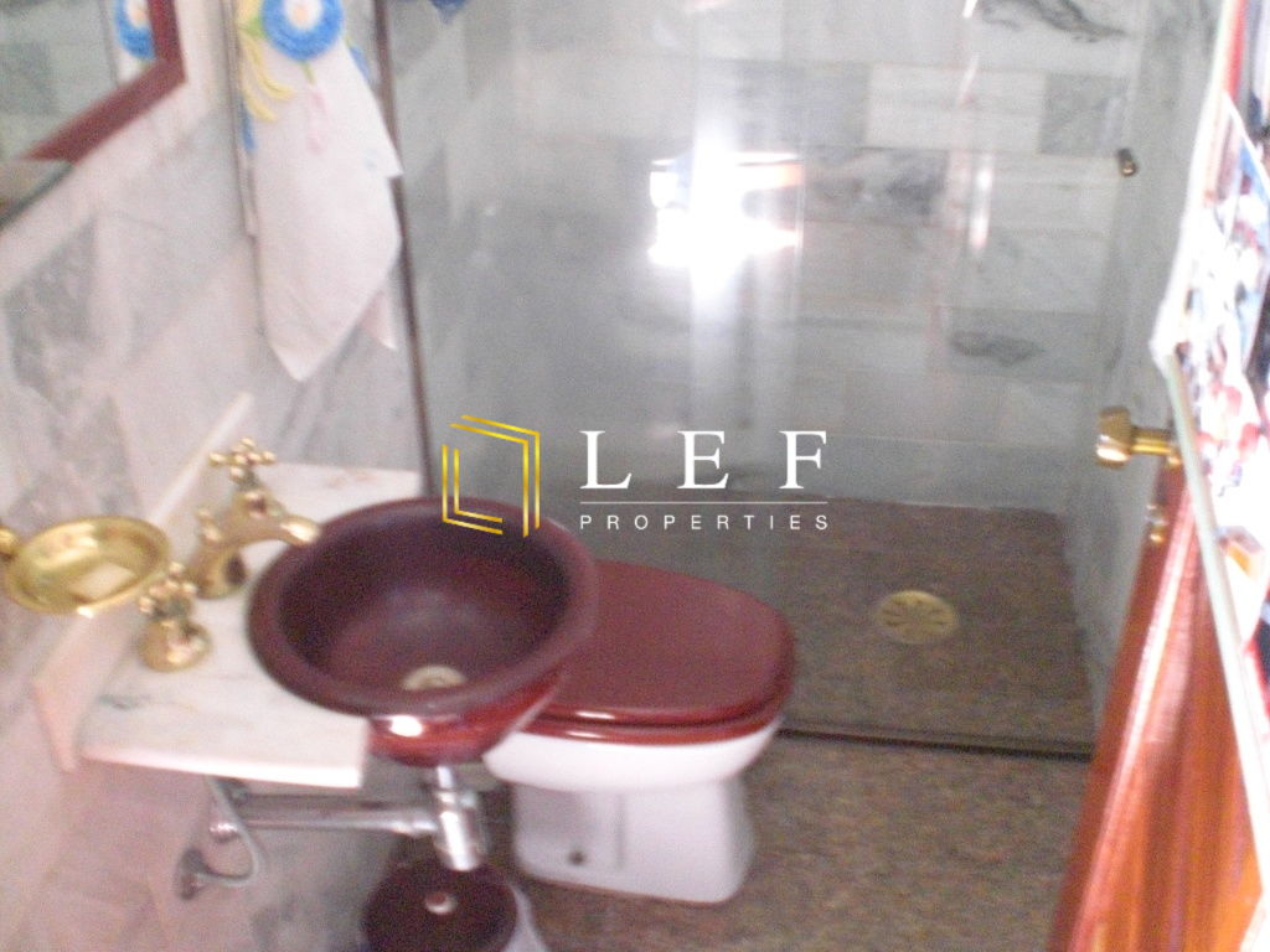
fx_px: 1394
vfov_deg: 37.7
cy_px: 476
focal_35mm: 38
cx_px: 635
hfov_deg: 49.0
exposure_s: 1/13
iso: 800
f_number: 3.1
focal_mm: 6.3
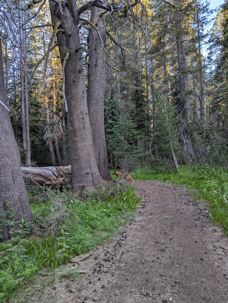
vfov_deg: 71.5
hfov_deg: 56.9
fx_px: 210
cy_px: 152
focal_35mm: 24
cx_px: 114
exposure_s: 1/212
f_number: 1.85
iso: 92
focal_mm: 6.81
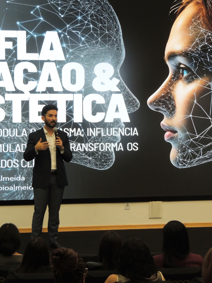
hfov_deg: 12.3
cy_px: 142
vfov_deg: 16.4
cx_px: 106
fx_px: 980
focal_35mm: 120
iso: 400
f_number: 4.2
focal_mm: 21.4
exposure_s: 1/80
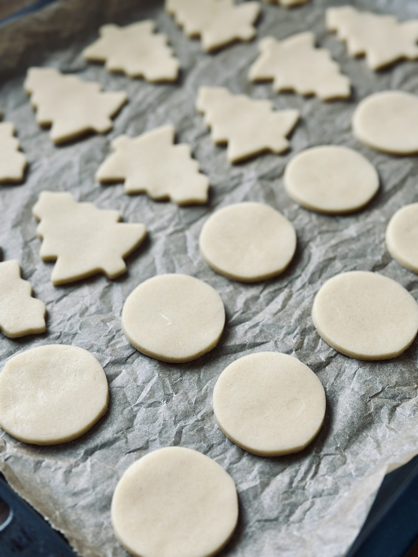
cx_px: 209
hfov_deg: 30.3
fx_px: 773
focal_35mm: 48
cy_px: 278
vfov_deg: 39.7
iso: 80
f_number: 1.78
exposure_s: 1/121
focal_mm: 6.86
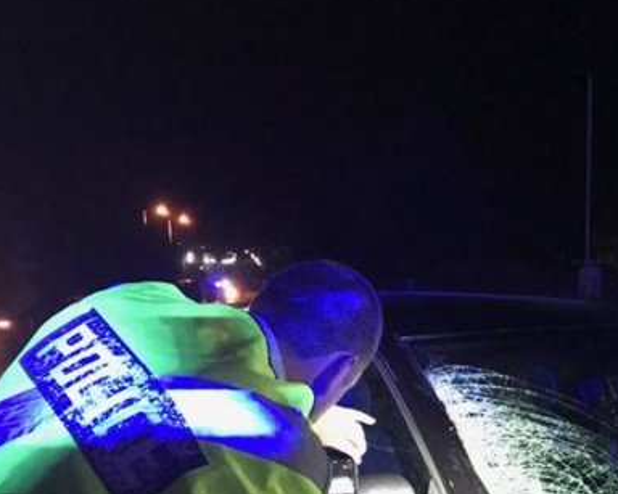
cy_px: 420
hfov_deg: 32.3
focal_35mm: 57
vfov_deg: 26.0
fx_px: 1042
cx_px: 481
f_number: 1.8
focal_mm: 3.99
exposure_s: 1/4
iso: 100
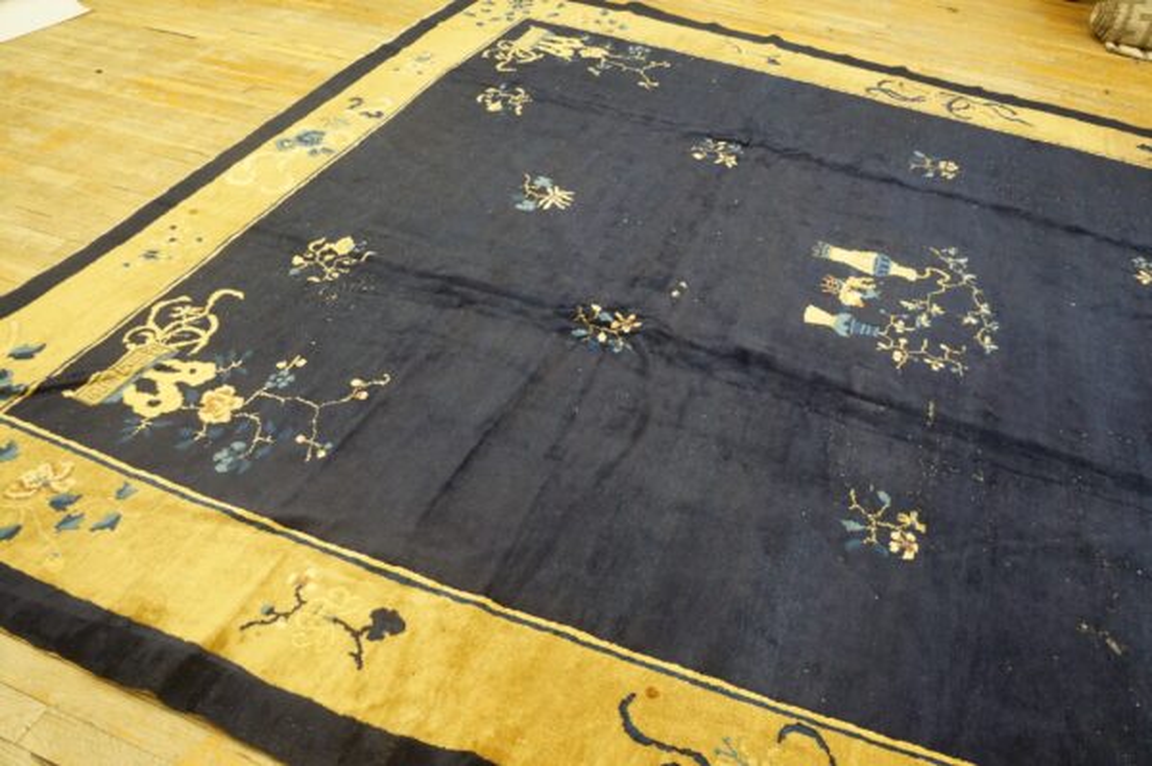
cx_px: 576
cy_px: 383
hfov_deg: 67.4
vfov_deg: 47.9
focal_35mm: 27
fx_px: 863
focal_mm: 18
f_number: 4
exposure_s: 1/60
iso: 2000
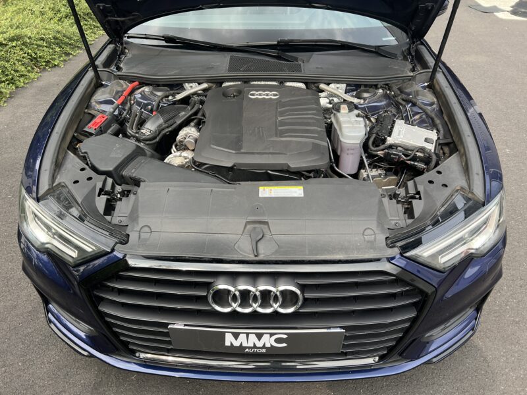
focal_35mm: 26
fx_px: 396
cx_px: 264
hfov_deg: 67.3
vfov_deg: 53.1
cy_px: 198
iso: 50
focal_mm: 5.7
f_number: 1.5
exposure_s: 1/549
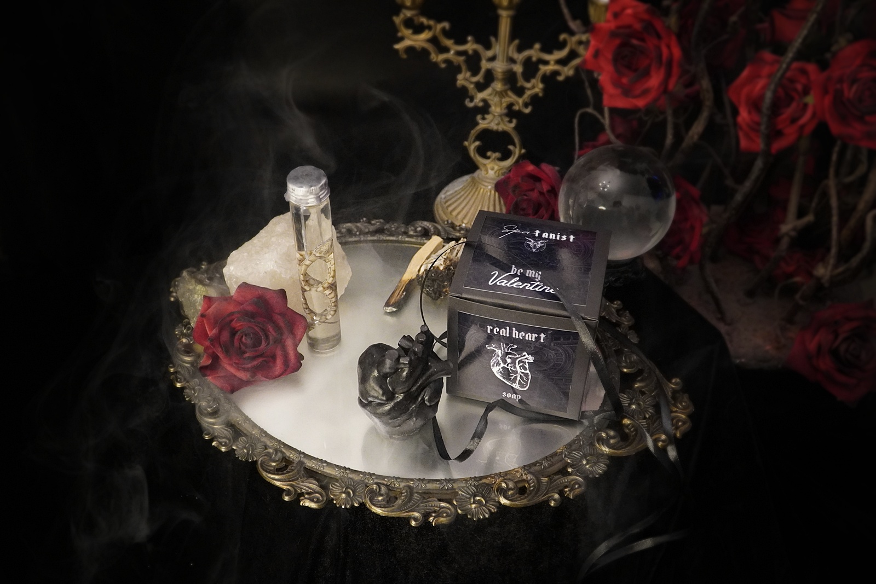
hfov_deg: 61.9
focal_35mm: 30
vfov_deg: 43.6
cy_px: 292
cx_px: 438
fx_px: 730
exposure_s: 1/60
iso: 6400
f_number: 4
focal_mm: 20
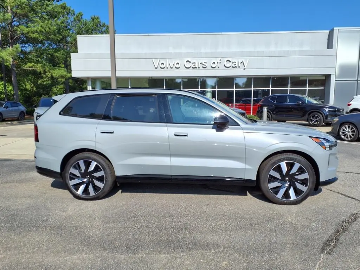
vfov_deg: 51.4
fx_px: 281
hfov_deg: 65.3
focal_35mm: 27
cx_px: 180
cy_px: 135
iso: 40
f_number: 1.9
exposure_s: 1/2000
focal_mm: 3.58
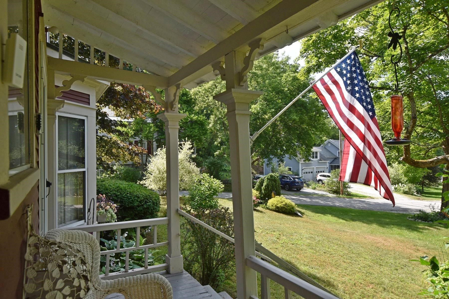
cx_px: 224
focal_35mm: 21
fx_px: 262
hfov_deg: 81.2
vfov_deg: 59.5
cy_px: 150
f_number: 8
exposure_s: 1/250
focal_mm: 14
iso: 280
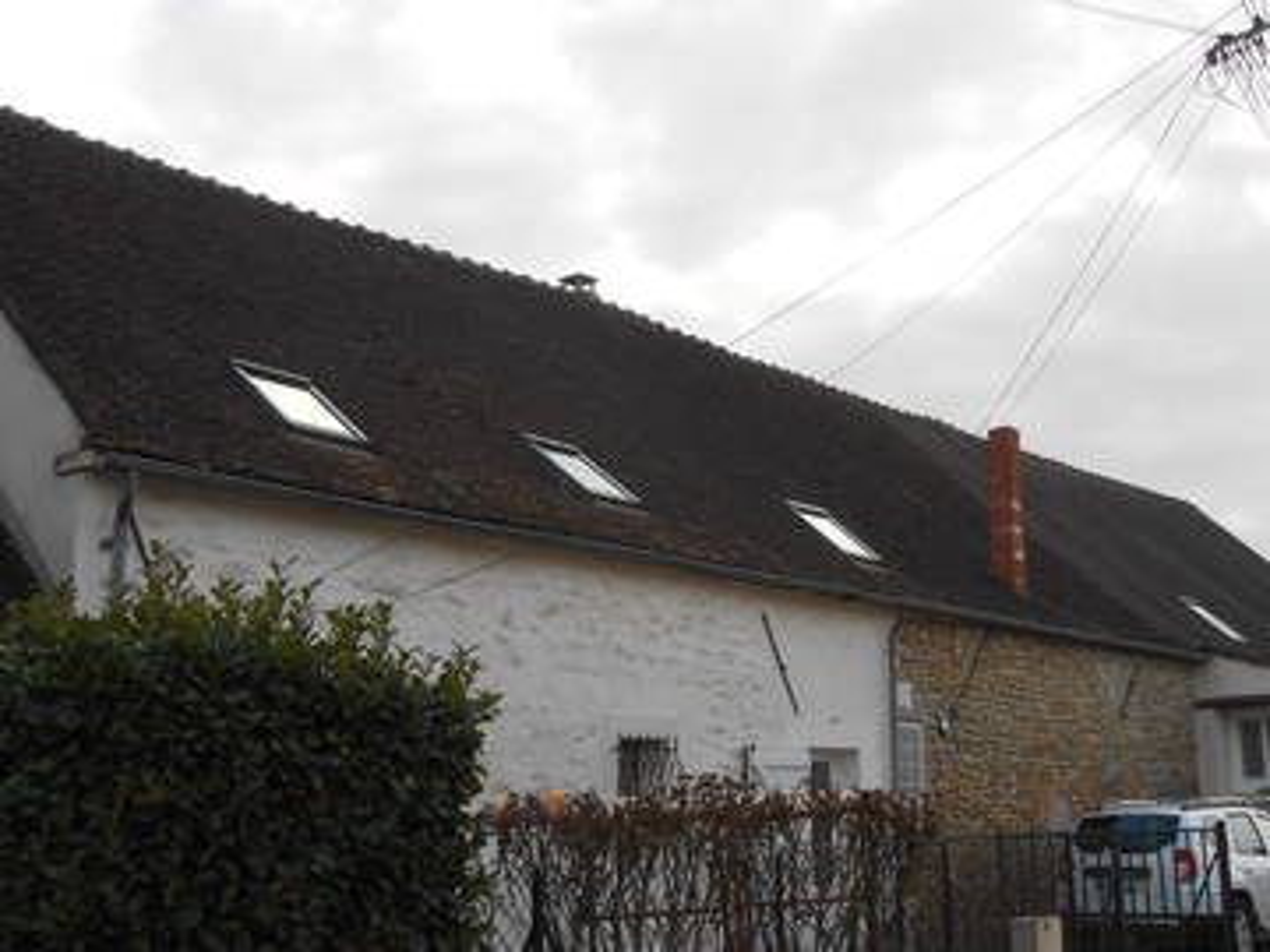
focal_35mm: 44
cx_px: 635
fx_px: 1614
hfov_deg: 42.9
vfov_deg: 32.9
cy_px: 476
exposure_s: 1/200
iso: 80
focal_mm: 7.8
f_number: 4.5
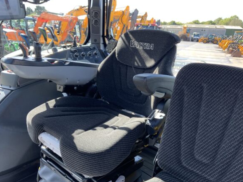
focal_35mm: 32
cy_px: 98
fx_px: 225
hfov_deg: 56.8
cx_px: 116
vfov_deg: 44.1
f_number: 1.8
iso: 20
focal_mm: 3
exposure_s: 1/122
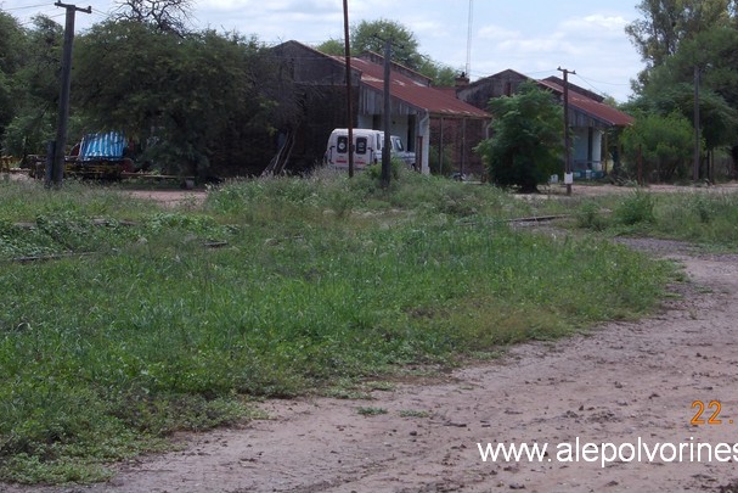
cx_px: 439
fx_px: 2583
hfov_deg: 16.2
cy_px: 146
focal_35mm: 126
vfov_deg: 10.9
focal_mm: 13.6
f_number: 5.3
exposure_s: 1/400
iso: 80
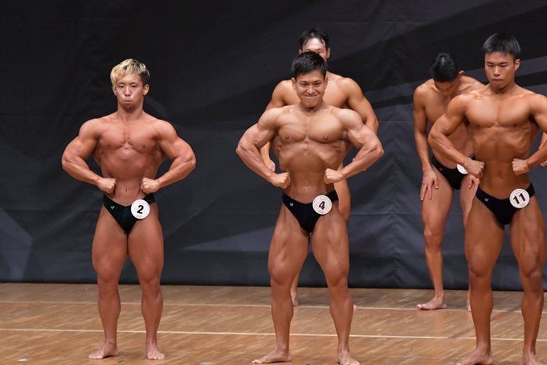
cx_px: 308
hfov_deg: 7.1
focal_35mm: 290
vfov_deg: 4.7
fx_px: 4406
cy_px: 193
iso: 6400
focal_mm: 170
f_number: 5.6
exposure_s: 1/400
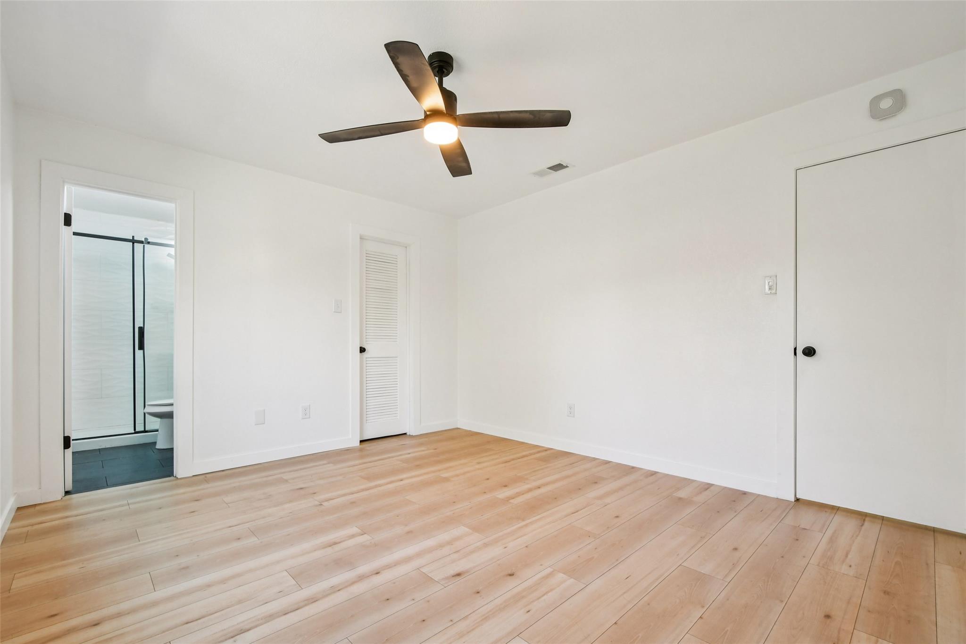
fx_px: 402
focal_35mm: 15
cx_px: 483
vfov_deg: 77.3
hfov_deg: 100.4
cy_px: 322
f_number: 8
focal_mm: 10
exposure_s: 1/40
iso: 400
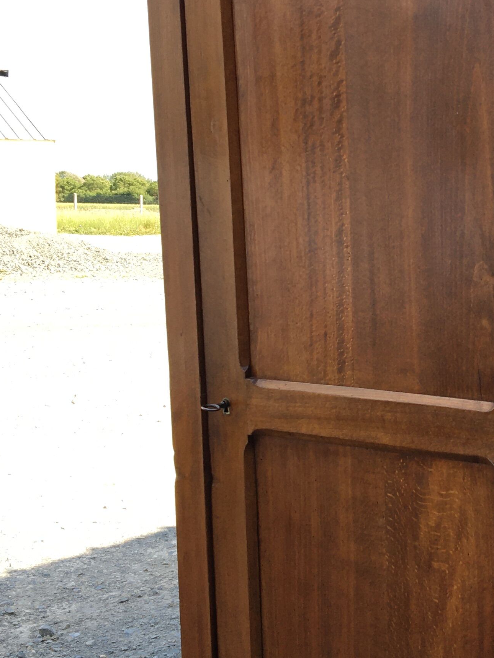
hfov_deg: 20.7
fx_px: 1294
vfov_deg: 28.6
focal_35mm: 68
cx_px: 535
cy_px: 353
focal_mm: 4.15
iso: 25
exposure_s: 1/353
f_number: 2.2
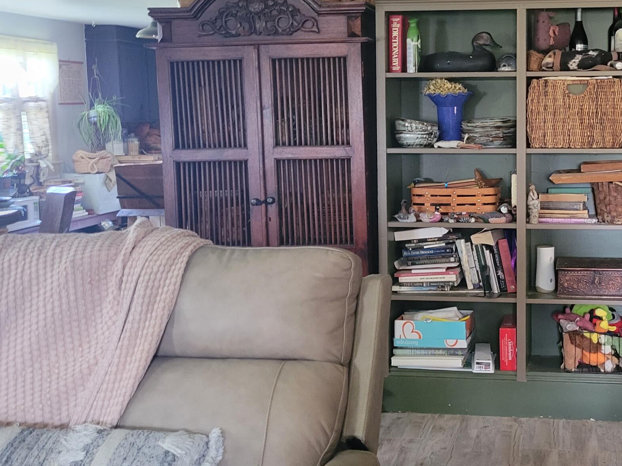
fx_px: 898
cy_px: 204
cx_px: 507
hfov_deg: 36.7
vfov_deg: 29.1
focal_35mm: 50
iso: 640
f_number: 1.8
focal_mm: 5.4
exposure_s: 1/24
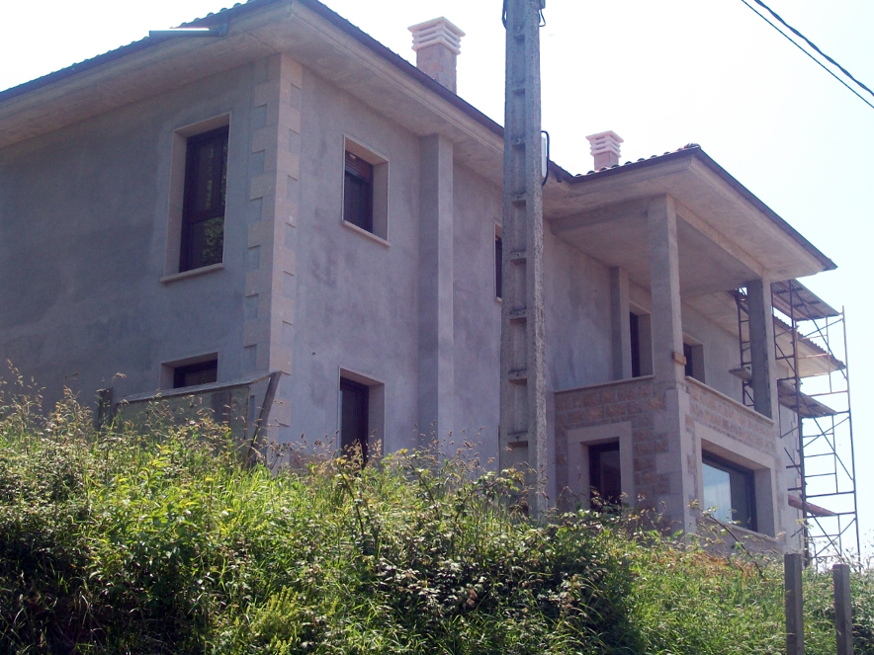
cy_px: 332
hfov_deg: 33.8
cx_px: 439
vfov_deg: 25.7
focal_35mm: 57
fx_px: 1439
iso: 100
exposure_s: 1/640
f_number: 3.4
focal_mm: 9.4
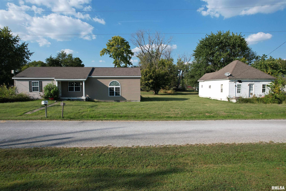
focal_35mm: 22
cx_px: 143
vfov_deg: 57.2
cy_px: 96
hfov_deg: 78.6
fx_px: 175
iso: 100
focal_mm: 8.38
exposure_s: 1/1600
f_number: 2.8
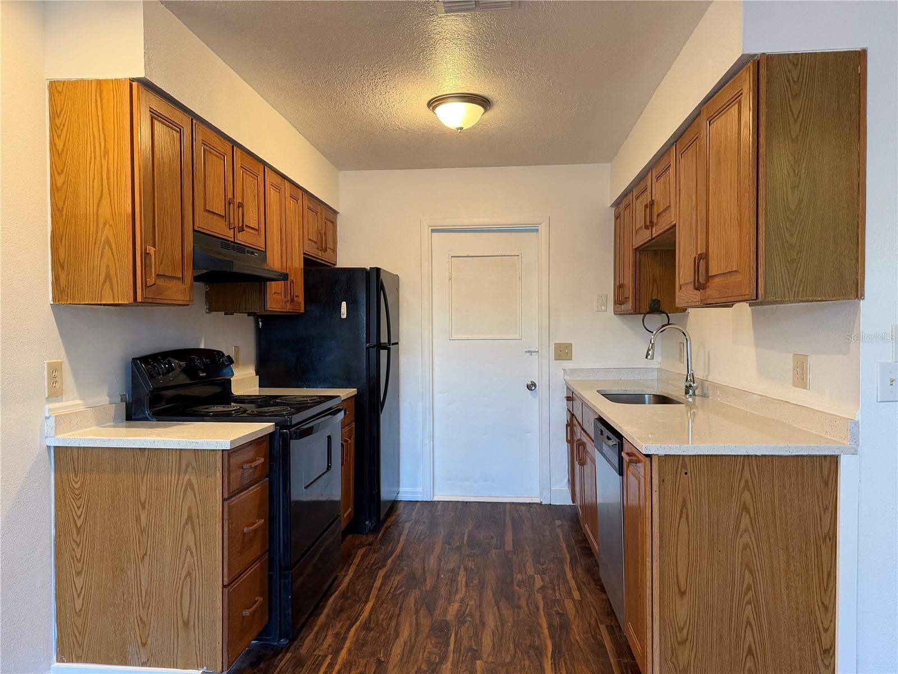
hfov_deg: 71.6
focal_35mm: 24
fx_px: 623
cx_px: 449
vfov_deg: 56.8
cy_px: 337
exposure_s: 1/60
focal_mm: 6.76
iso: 250
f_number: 1.78
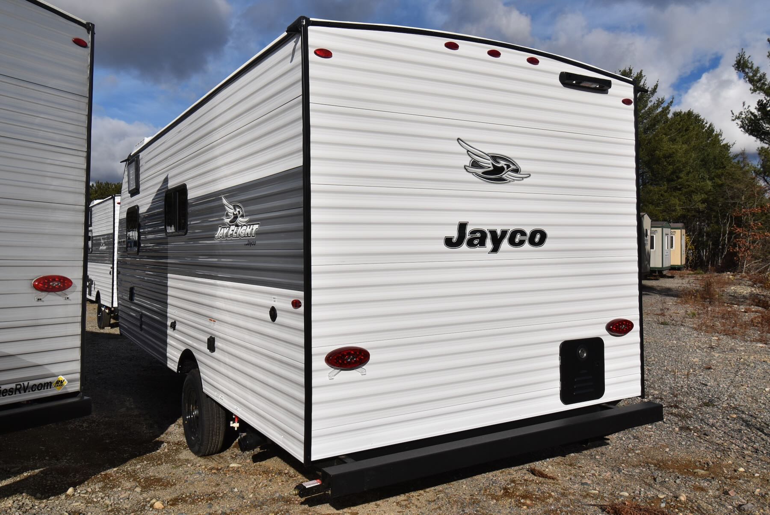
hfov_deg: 70.4
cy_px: 258
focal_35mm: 26
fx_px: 546
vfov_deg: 50.5
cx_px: 385
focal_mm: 17
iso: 200
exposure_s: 1/500
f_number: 11
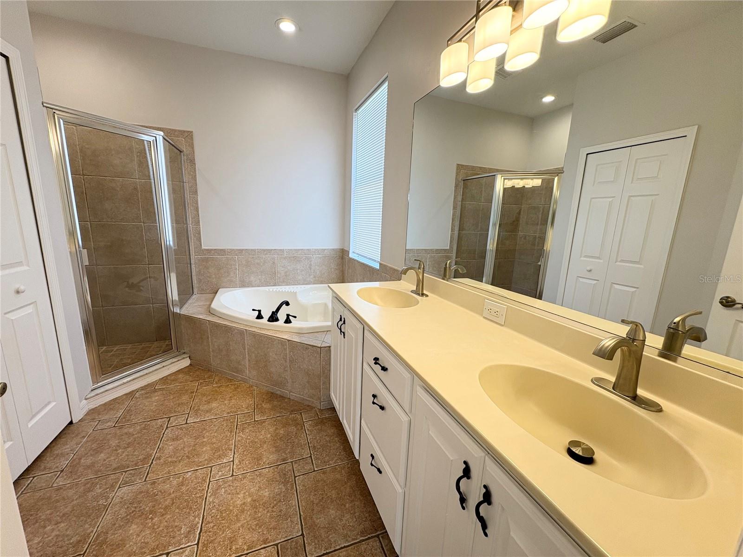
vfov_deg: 85.7
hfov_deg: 102.1
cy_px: 278
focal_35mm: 14
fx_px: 300
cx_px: 372
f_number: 2.2
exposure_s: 1/120
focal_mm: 2.22
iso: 80
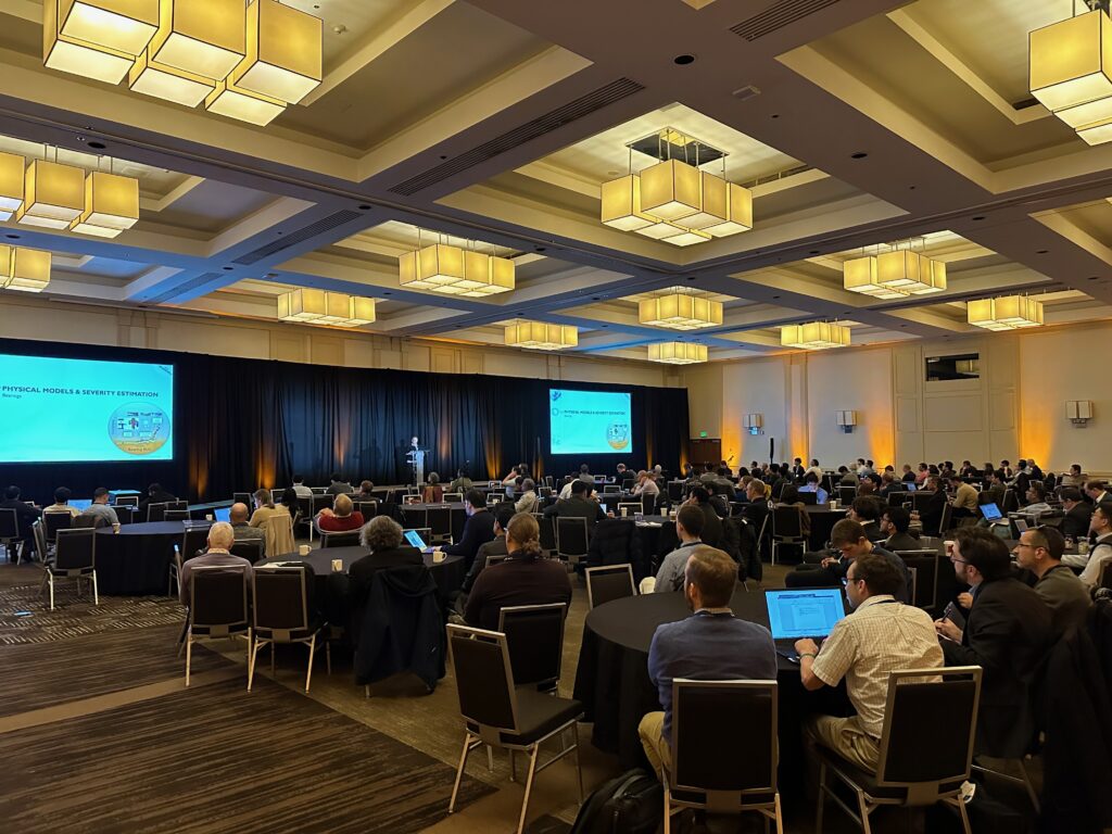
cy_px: 417
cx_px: 556
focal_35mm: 24
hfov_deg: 71.6
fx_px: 771
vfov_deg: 56.8
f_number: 1.78
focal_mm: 6.86
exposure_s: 1/60
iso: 800
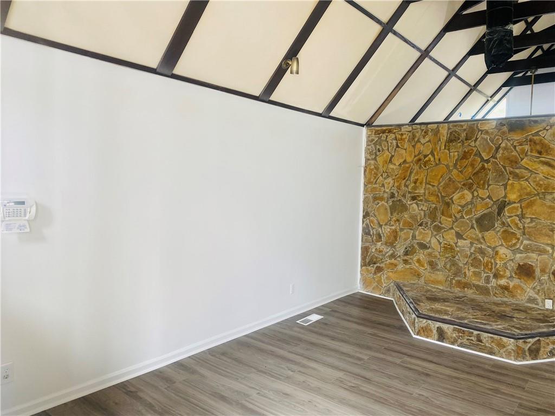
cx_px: 278
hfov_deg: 67.3
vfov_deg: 53.1
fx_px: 417
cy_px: 208
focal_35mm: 26
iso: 80
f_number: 1.8
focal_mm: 4.25
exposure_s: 1/60
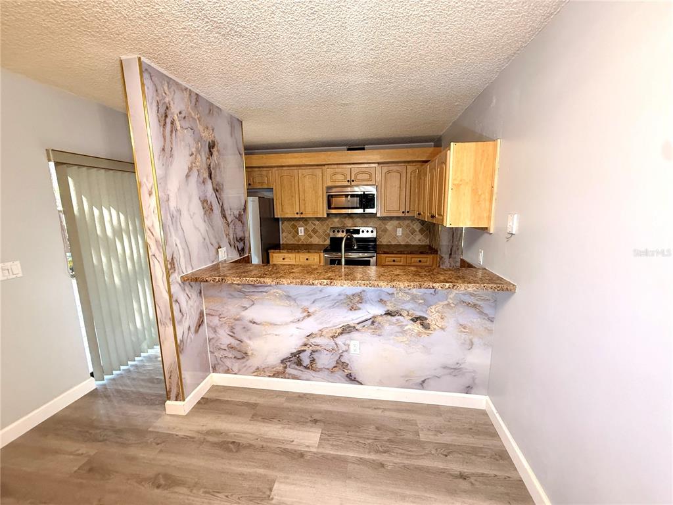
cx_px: 336
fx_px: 272
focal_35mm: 14
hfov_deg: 102.1
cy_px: 252
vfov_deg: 85.7
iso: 250
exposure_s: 1/47
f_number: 2.2
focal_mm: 2.22
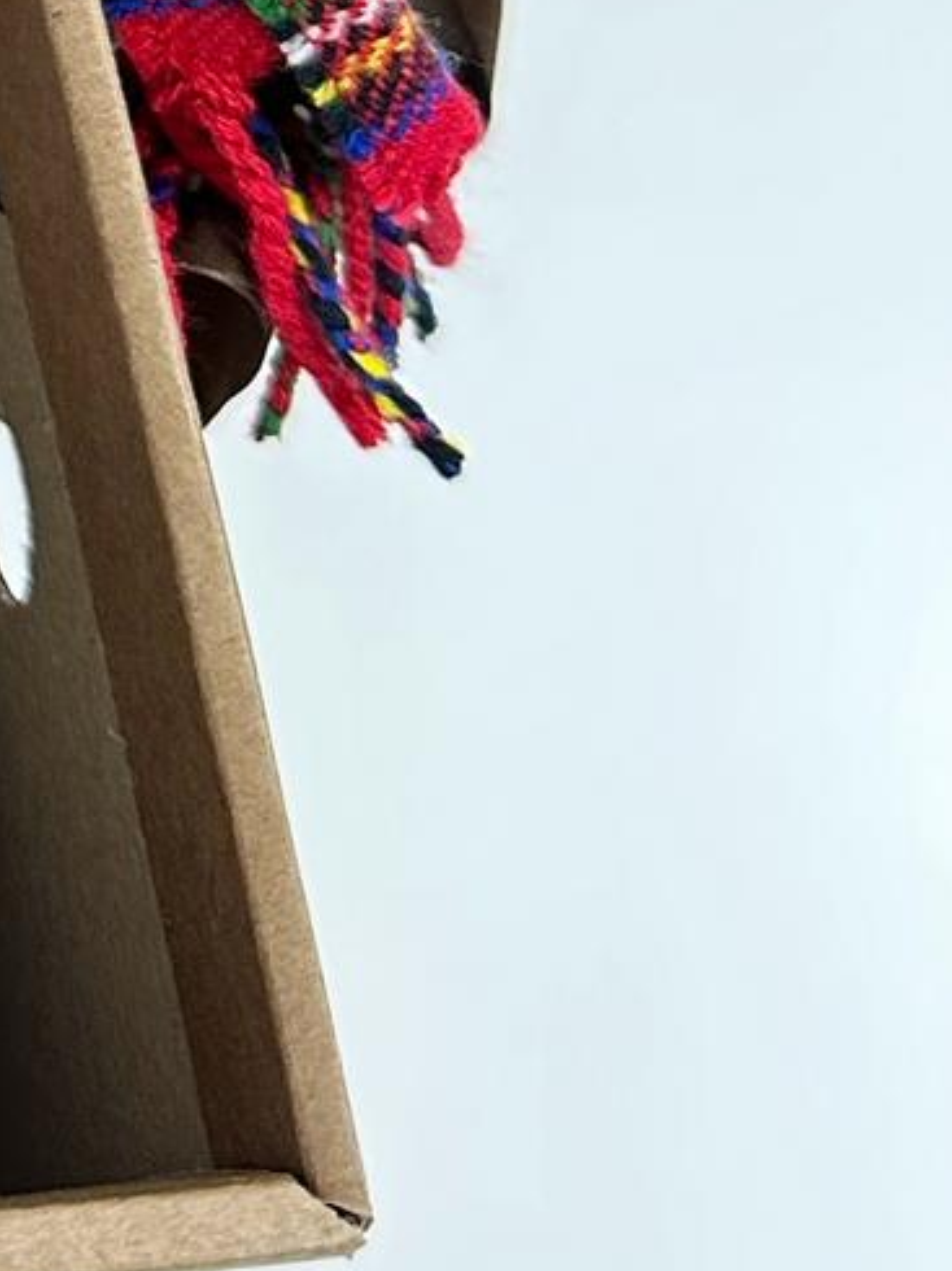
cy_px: -636
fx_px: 3597
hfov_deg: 13.0
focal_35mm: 98
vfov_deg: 17.9
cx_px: -970
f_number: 1.78
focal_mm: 6.86
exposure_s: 1/100
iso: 200
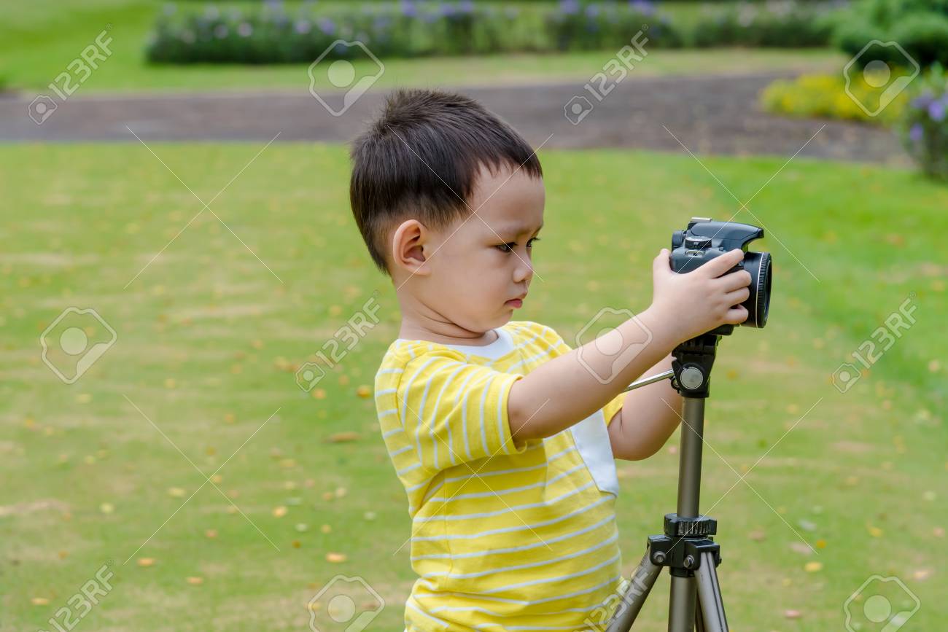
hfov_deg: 17.1
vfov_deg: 11.4
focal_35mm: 120
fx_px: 3160
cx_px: 474
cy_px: 316
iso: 400
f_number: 8
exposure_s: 1/1000
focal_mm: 120
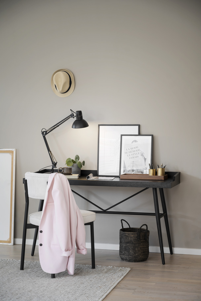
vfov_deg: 31.9
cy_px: 150
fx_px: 528
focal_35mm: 63
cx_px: 100
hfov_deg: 21.6
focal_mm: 63
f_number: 4
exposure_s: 1/50
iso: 160
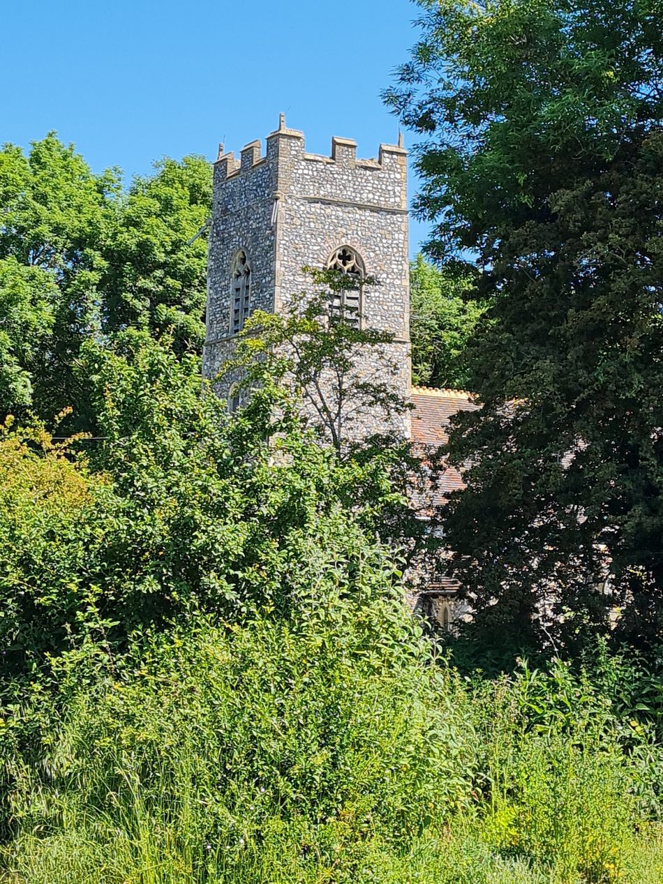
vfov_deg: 67.3
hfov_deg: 53.1
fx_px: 664
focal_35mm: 26
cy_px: 442
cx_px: 332
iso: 50
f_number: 1.8
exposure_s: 1/1546
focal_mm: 5.4
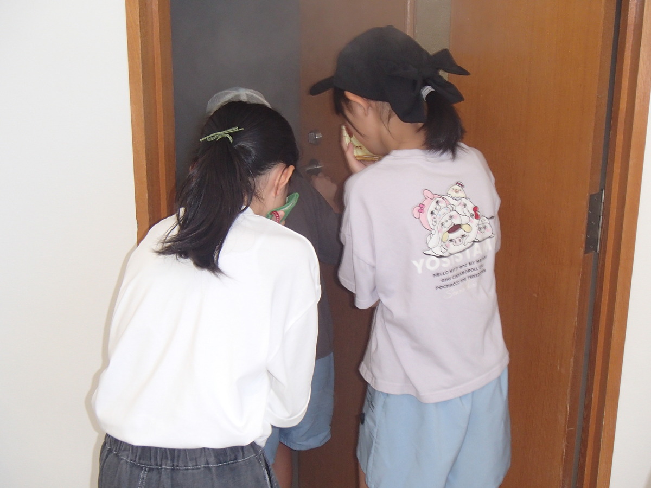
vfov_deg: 29.7
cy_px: 244
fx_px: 922
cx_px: 326
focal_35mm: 49
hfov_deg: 38.9
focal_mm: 8.8
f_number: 4.9
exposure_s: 1/50
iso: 250
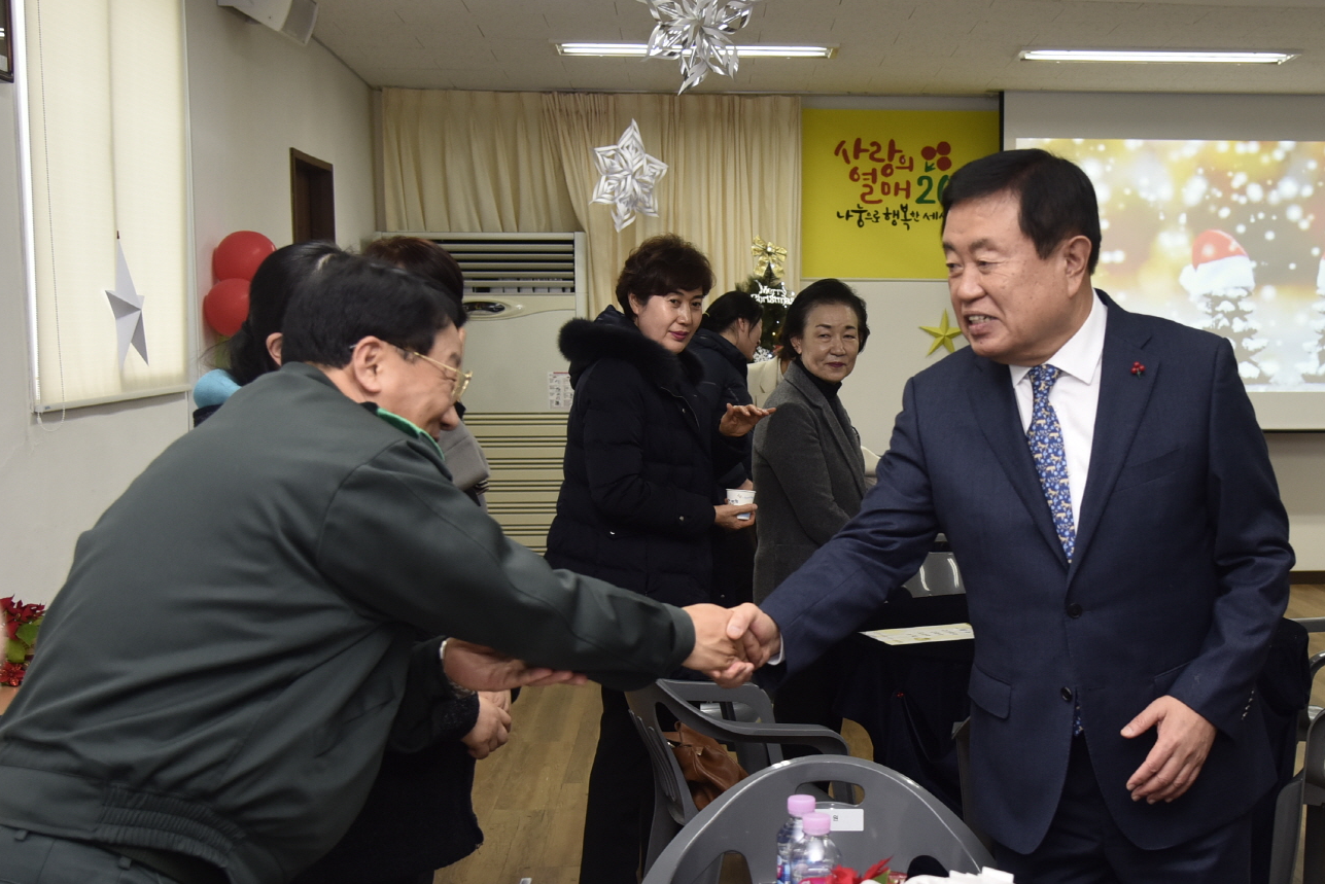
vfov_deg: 25.5
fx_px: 1951
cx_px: 847
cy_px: 555
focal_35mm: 53
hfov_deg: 37.2
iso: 640
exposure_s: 1/125
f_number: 4.5
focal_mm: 31
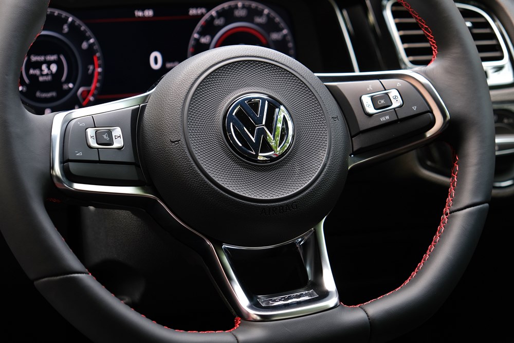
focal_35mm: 83
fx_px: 1185
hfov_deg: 24.5
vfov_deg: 16.5
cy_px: 172
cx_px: 257
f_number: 4
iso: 80
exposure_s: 1/30
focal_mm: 55
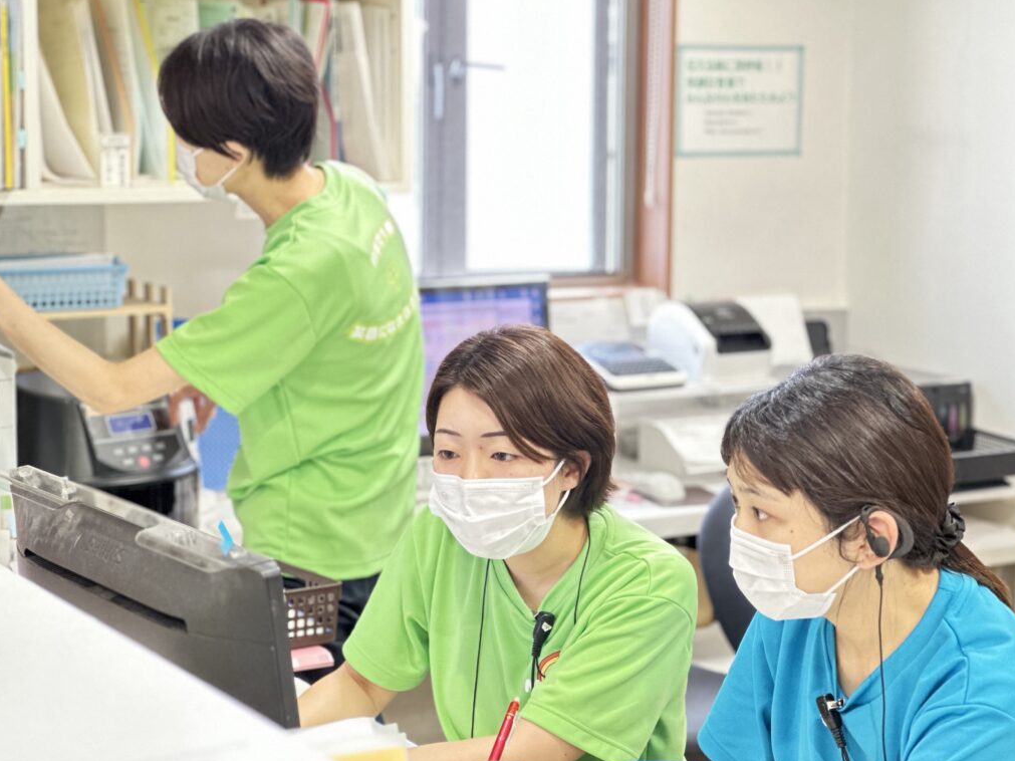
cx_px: 510
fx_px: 2287
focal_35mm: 78
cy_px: 380
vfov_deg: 18.9
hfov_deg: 25.0
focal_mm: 9
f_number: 2.8
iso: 400
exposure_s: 1/30
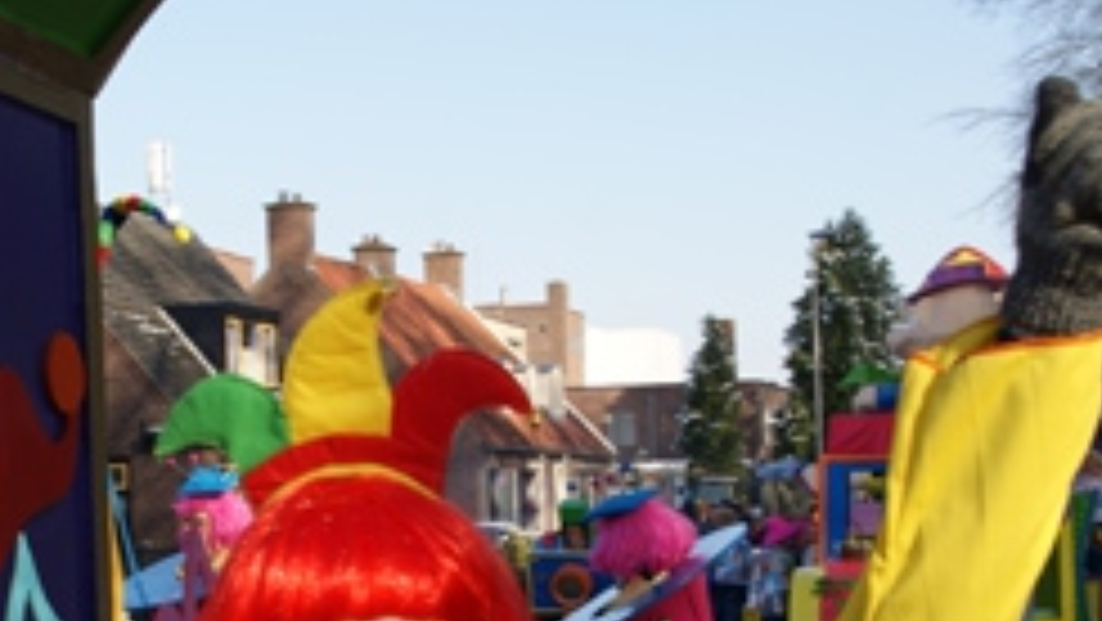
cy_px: 614
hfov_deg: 23.5
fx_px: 2631
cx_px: 346
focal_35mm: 90
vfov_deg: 13.3
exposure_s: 1/125
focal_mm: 28
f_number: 9
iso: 100
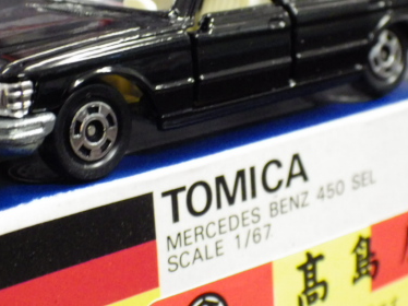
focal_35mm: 101
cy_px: 87
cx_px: 173
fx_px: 1190
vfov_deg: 14.6
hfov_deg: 19.4
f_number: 4
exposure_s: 1/25
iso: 800
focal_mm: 10.7
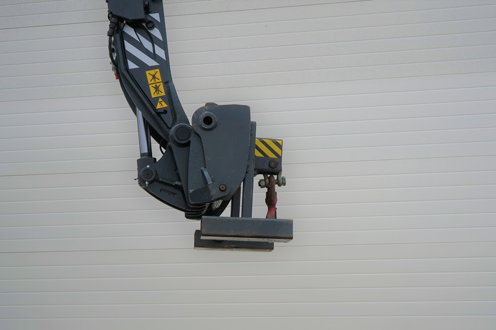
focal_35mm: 50
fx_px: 689
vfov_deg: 27.0
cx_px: 248
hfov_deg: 39.6
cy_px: 168
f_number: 4.5
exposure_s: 1/160
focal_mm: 49
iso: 320
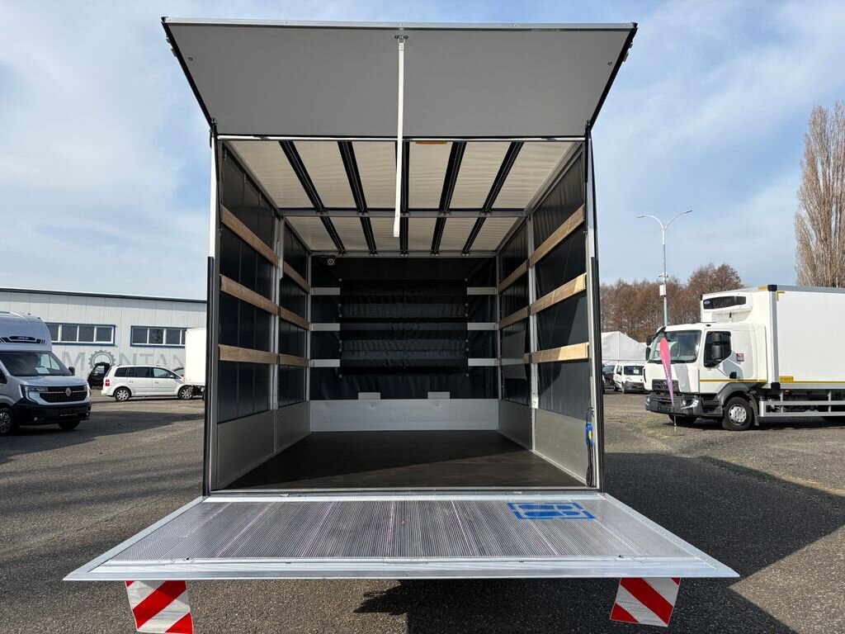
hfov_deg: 67.3
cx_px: 422
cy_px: 317
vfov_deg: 53.1
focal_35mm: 26
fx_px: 635
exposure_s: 1/2865
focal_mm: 5.96
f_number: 1.6
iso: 50
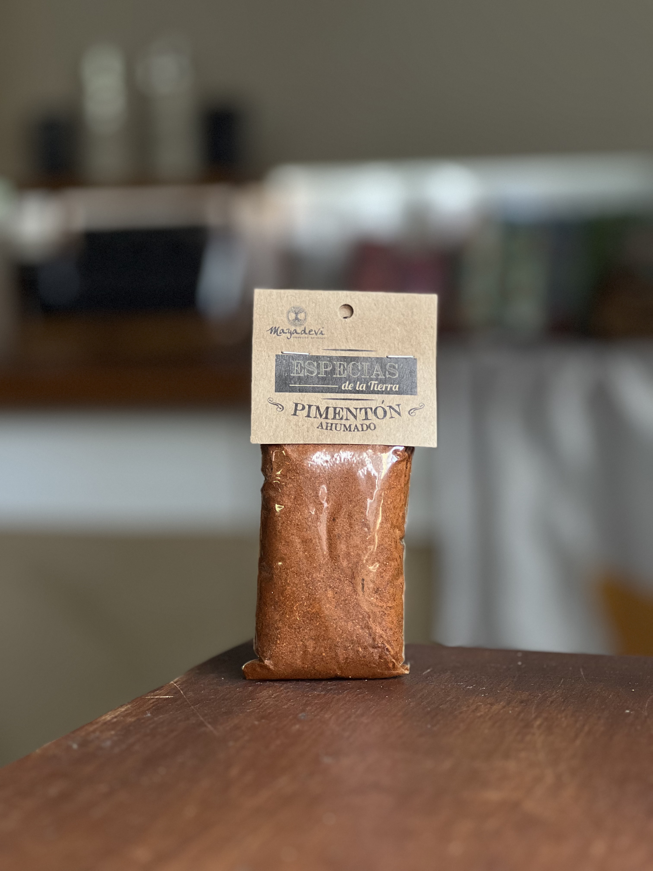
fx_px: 1937
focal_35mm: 77
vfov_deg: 25.3
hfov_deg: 19.1
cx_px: 326
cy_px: 436
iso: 250
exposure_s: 1/84
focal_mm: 9
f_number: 2.8
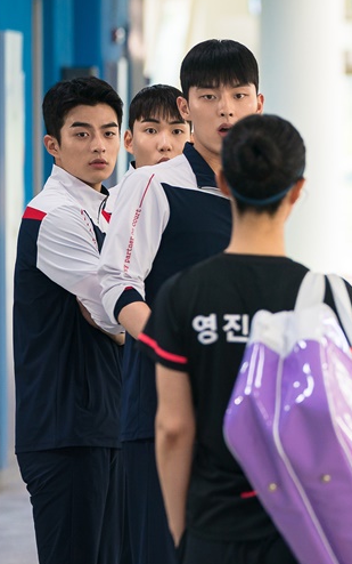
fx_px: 5415
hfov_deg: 3.7
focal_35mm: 353
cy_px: 304
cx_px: 470
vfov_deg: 5.9
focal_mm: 171
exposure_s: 1/200
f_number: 4
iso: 1000
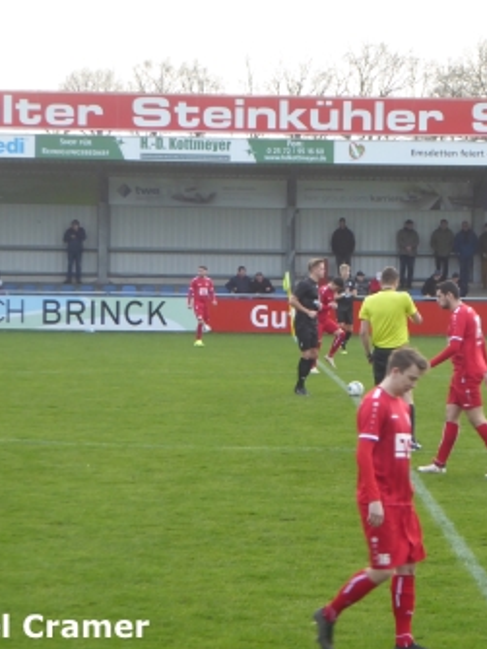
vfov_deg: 11.8
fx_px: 3129
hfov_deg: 8.9
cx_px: 289
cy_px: 323
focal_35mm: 167
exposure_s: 1/60
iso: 200
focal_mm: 22.3
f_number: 5.2
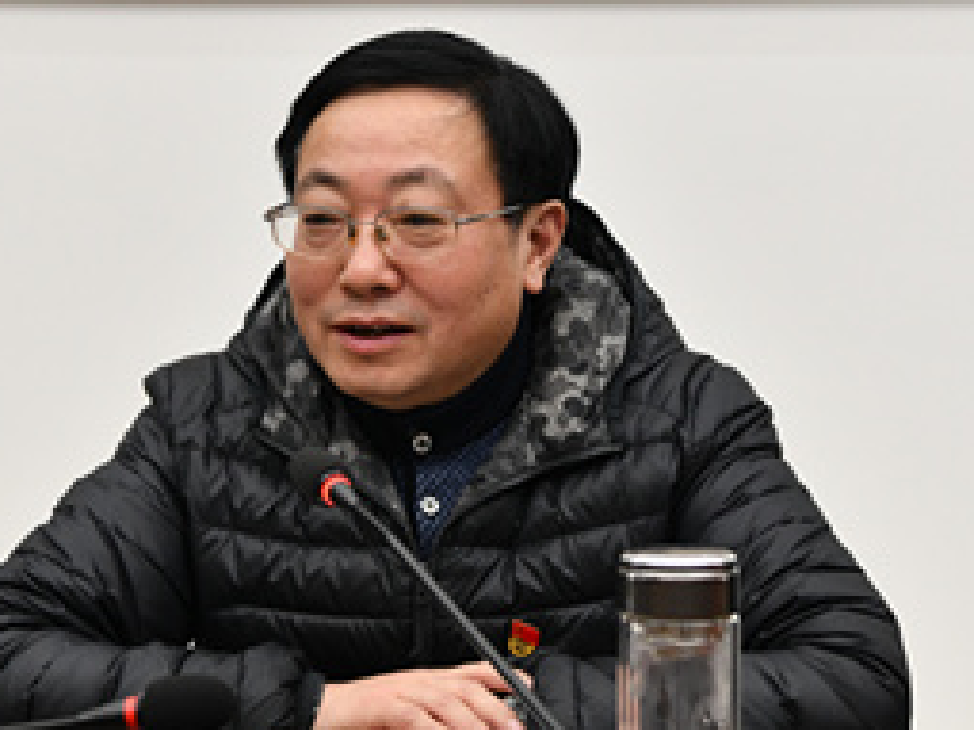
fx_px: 3712
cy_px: 289
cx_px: 500
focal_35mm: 132
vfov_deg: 11.2
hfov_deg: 14.9
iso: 2000
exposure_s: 1/160
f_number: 6.3
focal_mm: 70
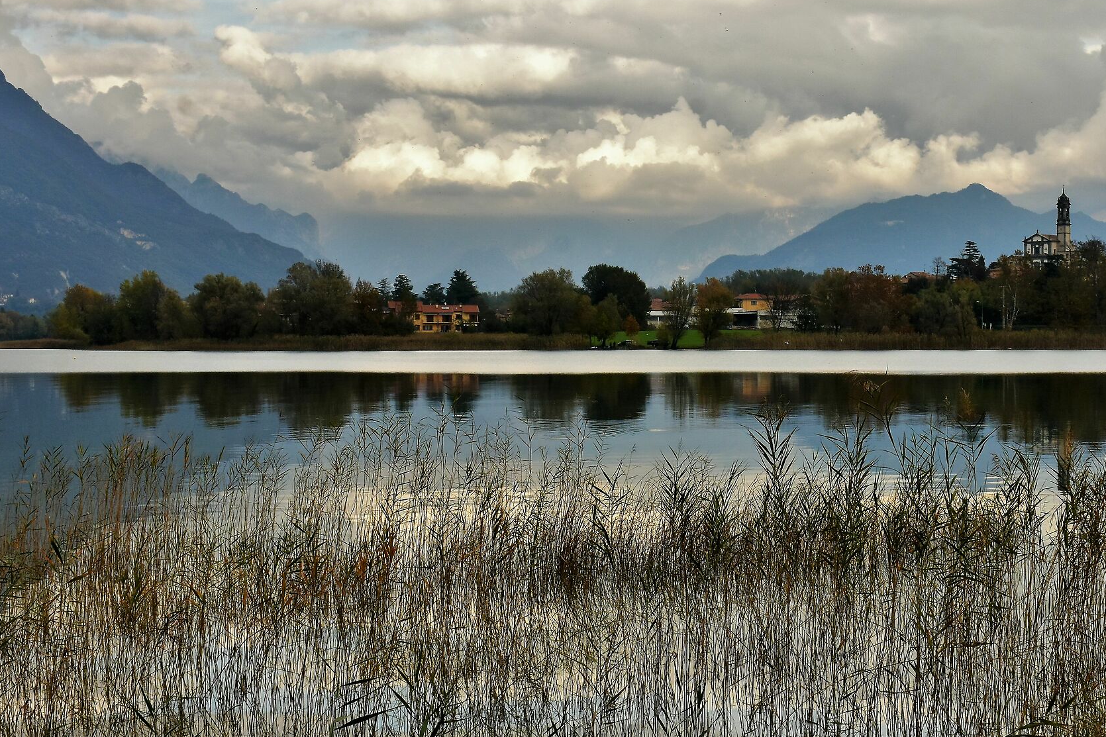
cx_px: 740
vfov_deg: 19.7
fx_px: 2119
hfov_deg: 29.0
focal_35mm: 69
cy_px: 319
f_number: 10
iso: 400
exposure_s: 1/400
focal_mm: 32
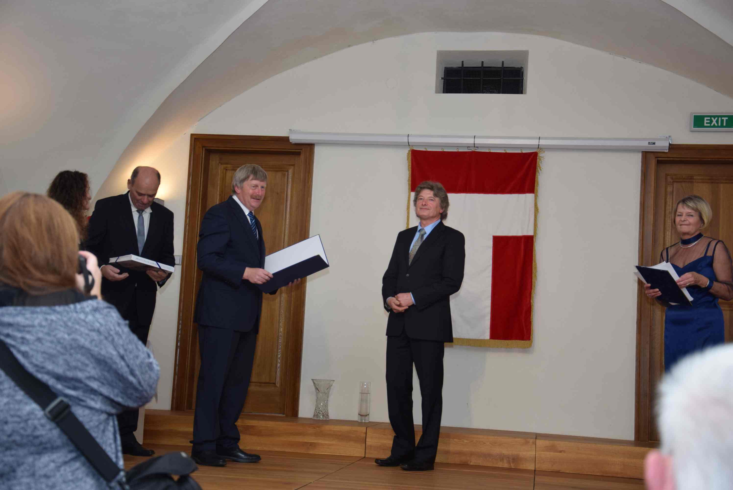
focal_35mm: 57
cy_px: 245
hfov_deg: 35.0
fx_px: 1161
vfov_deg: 23.8
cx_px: 366
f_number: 4.5
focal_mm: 38
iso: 400
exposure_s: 1/80
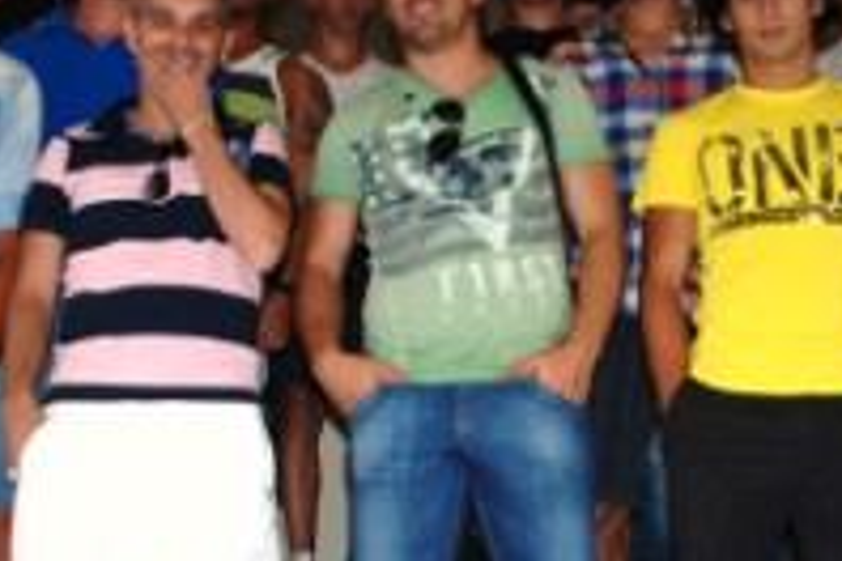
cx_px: 425
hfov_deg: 29.7
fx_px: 1590
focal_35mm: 68
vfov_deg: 20.0
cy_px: 357
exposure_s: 1/60
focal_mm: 20
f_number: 3.8
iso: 200
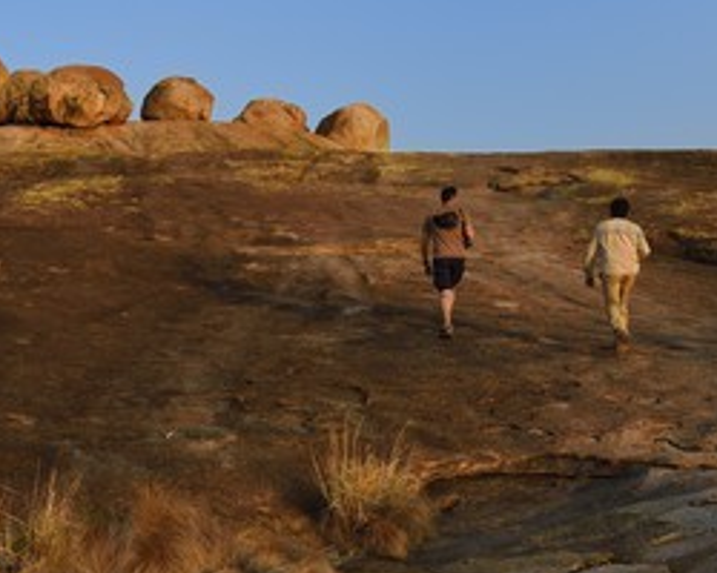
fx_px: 1337
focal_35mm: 63
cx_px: 182
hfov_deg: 29.6
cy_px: 341
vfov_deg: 24.2
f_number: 13
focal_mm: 40
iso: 400
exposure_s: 1/200
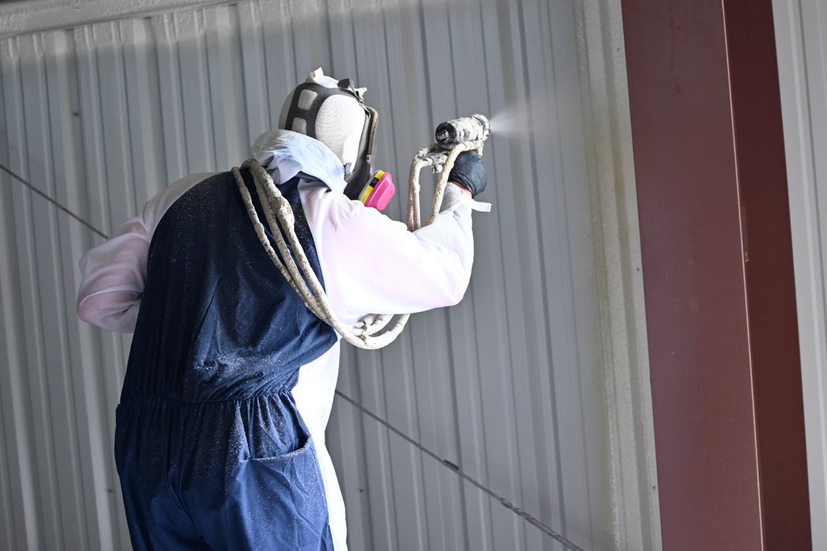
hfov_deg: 27.0
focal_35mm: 75
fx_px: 1723
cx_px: 414
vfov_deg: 18.2
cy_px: 276
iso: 500
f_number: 2.8
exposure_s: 1/250
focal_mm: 50
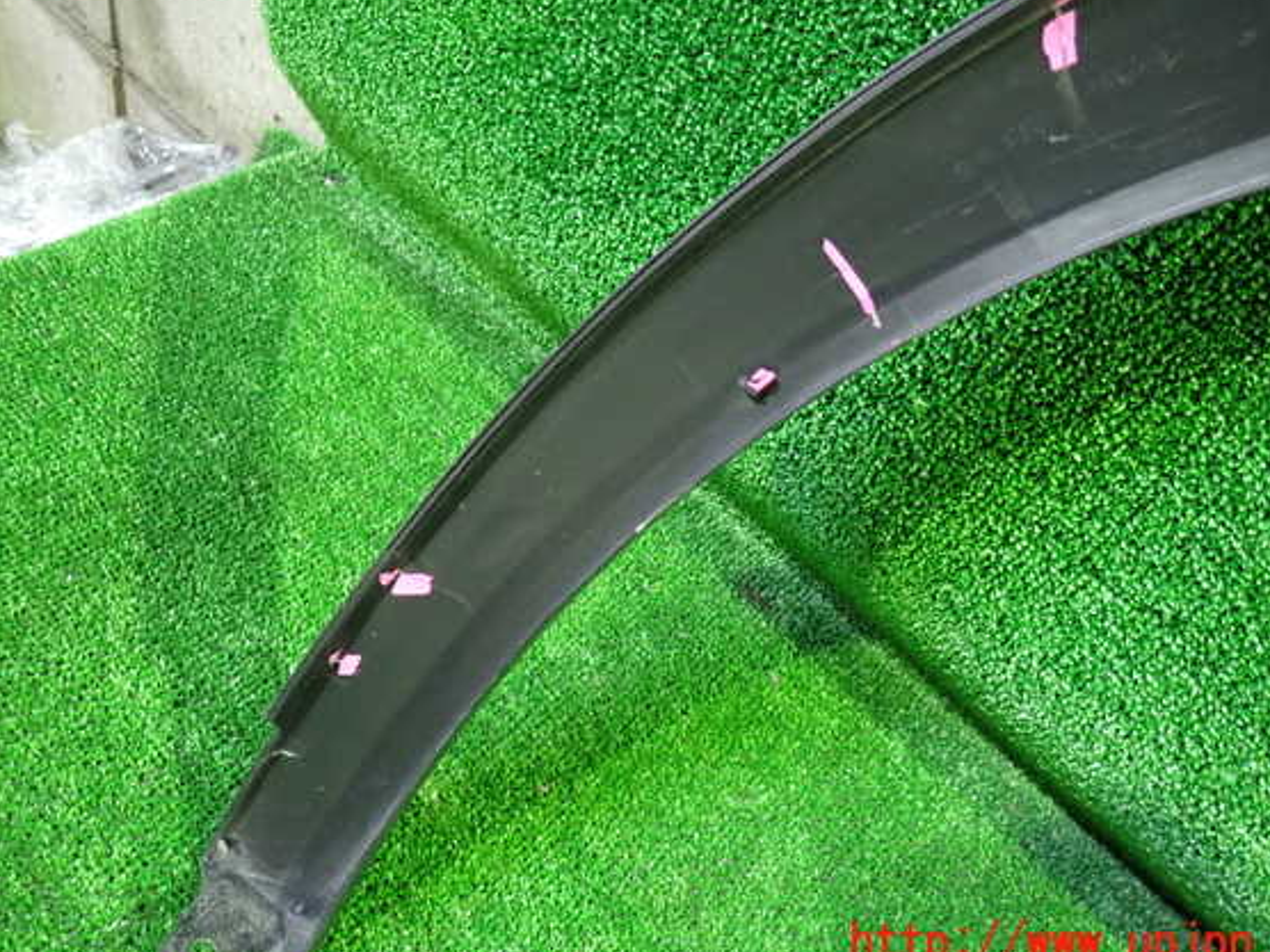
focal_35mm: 27
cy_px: 459
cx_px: 681
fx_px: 991
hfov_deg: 65.2
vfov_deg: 51.3
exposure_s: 1/25
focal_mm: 4.5
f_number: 2
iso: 800
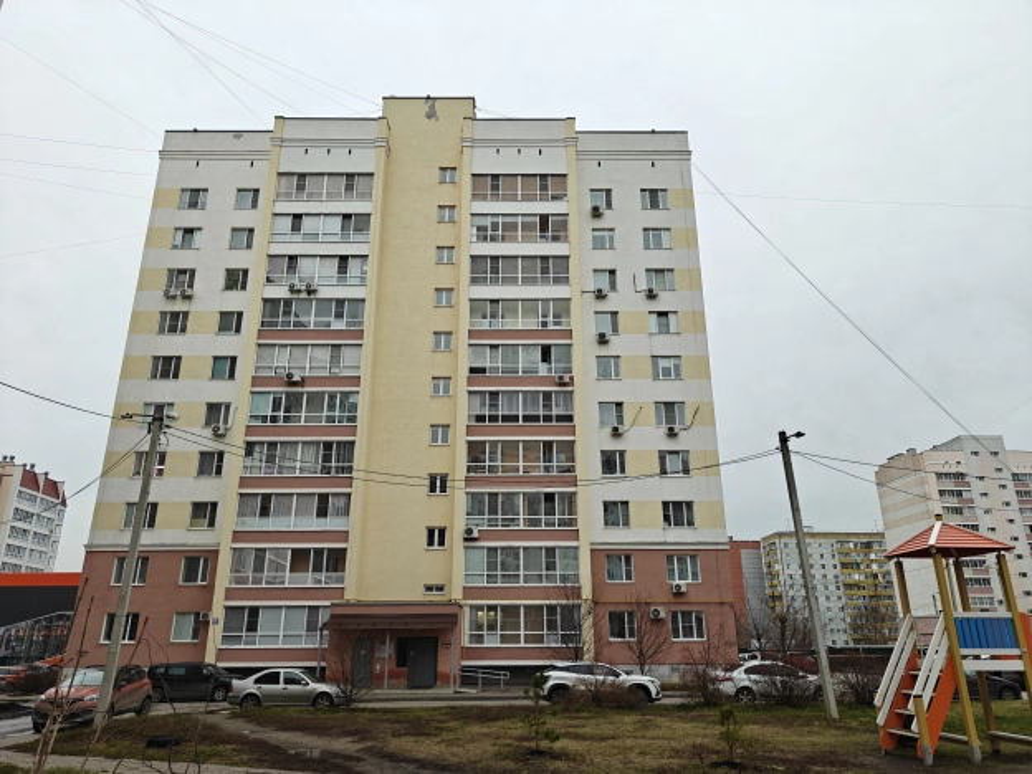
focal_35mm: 24
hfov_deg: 71.6
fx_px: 716
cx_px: 516
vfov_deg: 56.8
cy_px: 387
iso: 200
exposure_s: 1/200
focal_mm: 5.59
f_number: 1.8
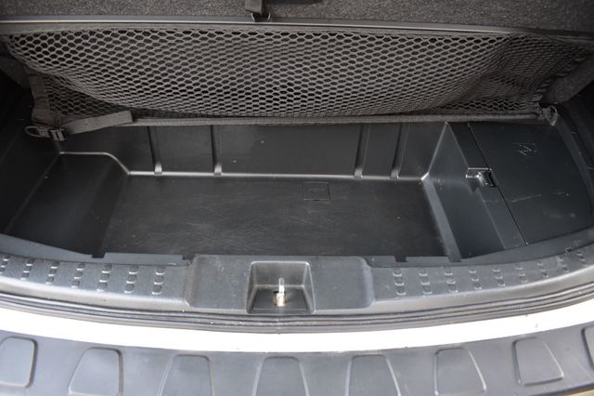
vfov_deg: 47.9
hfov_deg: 67.4
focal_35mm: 27
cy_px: 198
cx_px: 297
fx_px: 445
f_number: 4.5
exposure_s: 1/15
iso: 1600
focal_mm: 18
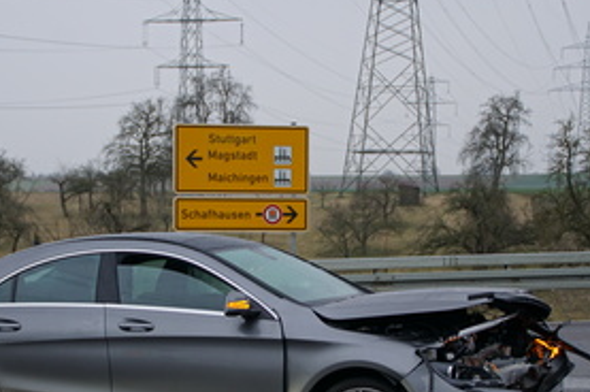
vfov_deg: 17.9
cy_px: 271
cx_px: 253
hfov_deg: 26.7
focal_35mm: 76
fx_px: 1240
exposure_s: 1/60
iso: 320
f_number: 4.5
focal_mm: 35
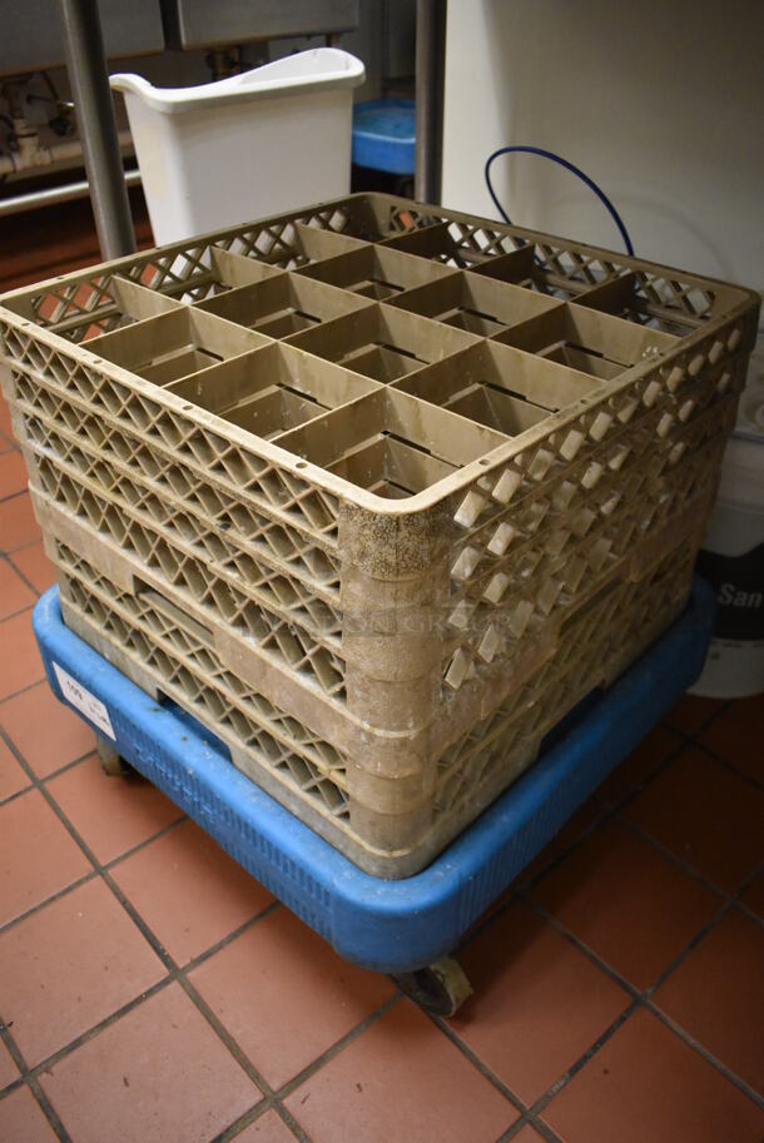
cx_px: 382
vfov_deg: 67.3
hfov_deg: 48.0
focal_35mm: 27
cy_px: 572
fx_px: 858
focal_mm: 18
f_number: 3.5
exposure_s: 1/125
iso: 3600
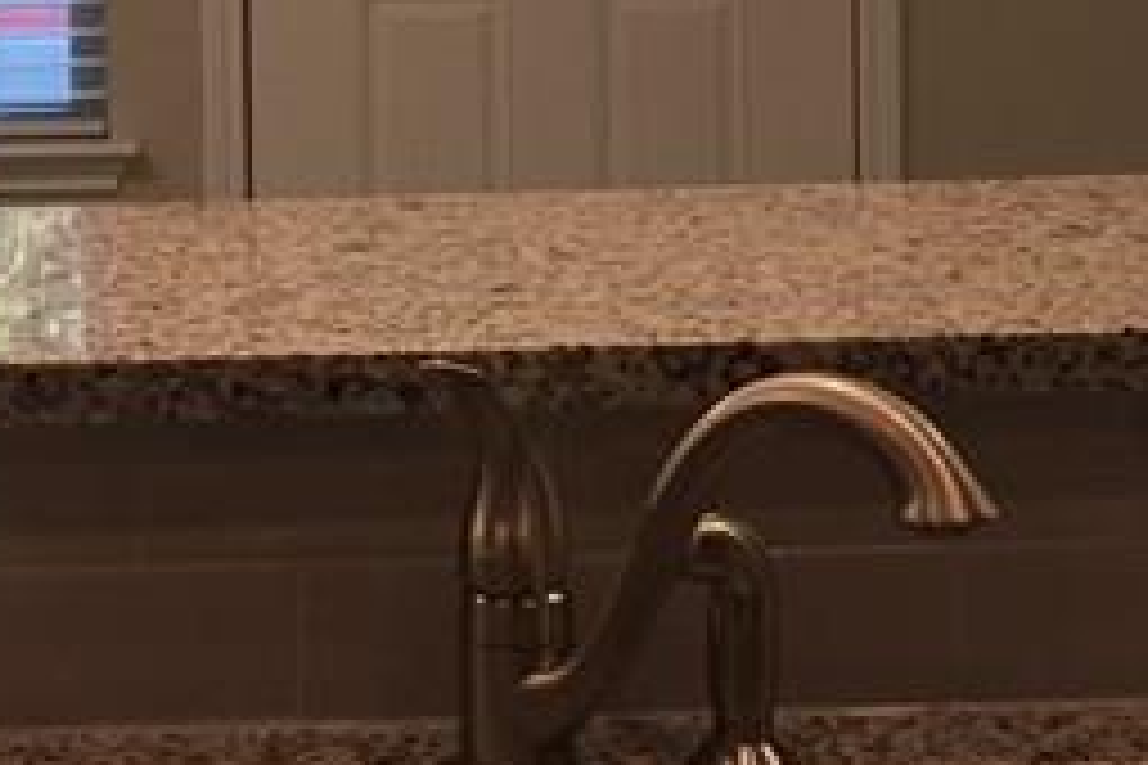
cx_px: 225
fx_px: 3858
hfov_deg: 16.8
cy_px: -220
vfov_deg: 11.1
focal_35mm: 121
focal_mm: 4.15
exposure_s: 1/30
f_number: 2.2
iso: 32
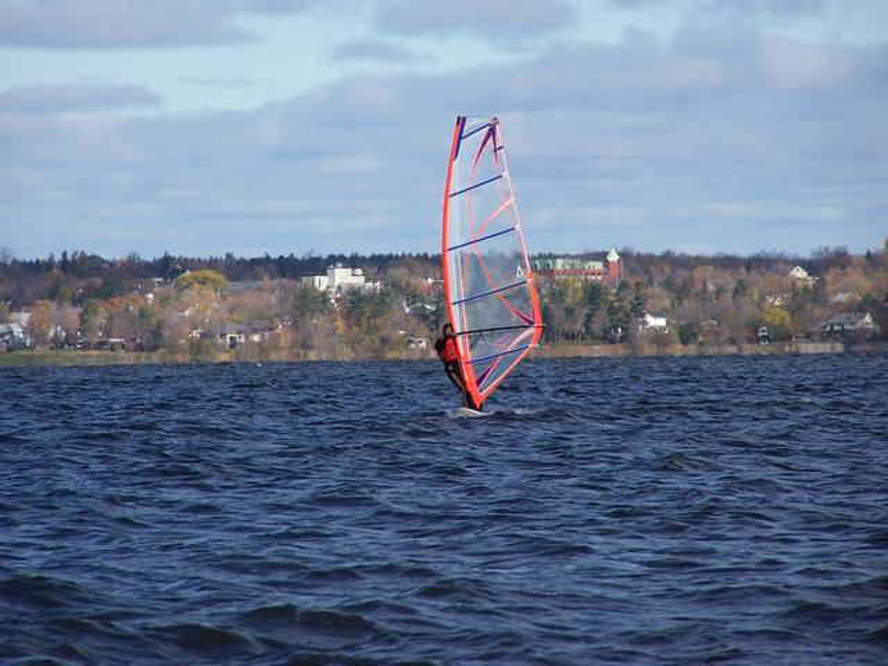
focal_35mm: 380
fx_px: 9748
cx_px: 444
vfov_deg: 3.9
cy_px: 333
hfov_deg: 5.2
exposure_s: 1/750
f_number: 5
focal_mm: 63
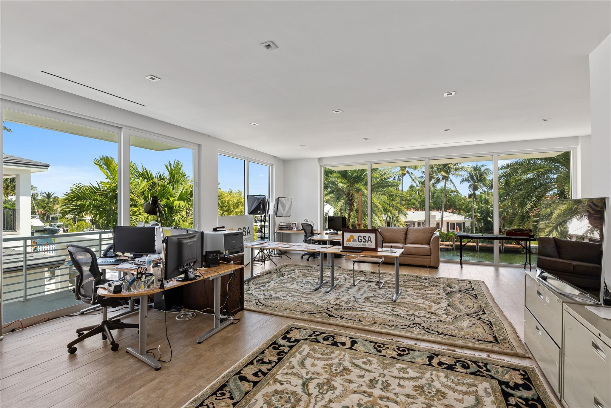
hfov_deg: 93.3
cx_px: 306
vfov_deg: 70.5
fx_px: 289
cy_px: 204
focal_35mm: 17
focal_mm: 17
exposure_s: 1/40
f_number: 8
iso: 250
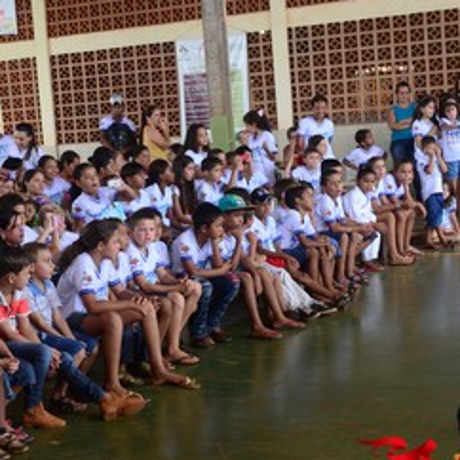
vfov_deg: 22.7
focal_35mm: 76
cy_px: 272
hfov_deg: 22.7
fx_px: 1143
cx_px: 188
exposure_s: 1/160
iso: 400
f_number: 6.3
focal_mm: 32
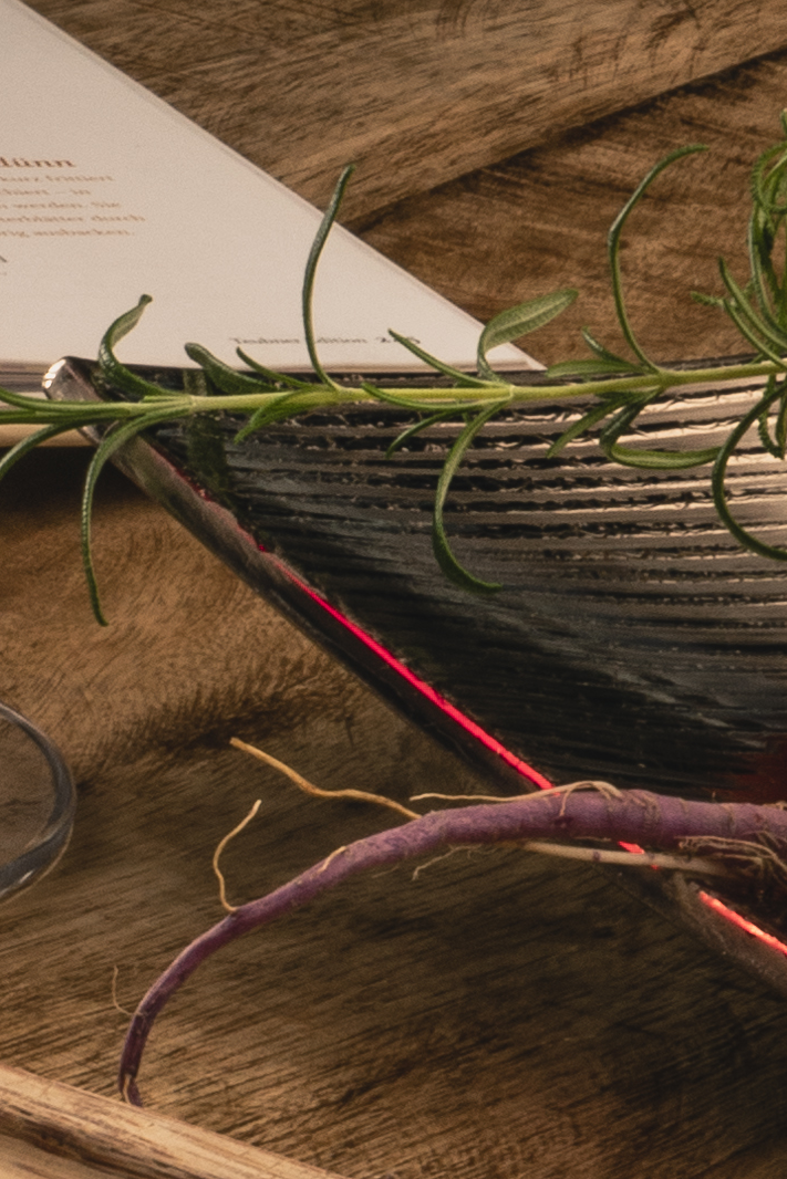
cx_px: 149
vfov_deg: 7.1
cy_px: 832
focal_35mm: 291
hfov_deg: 4.7
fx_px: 9539
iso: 100
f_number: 22
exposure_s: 1/60
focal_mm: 40
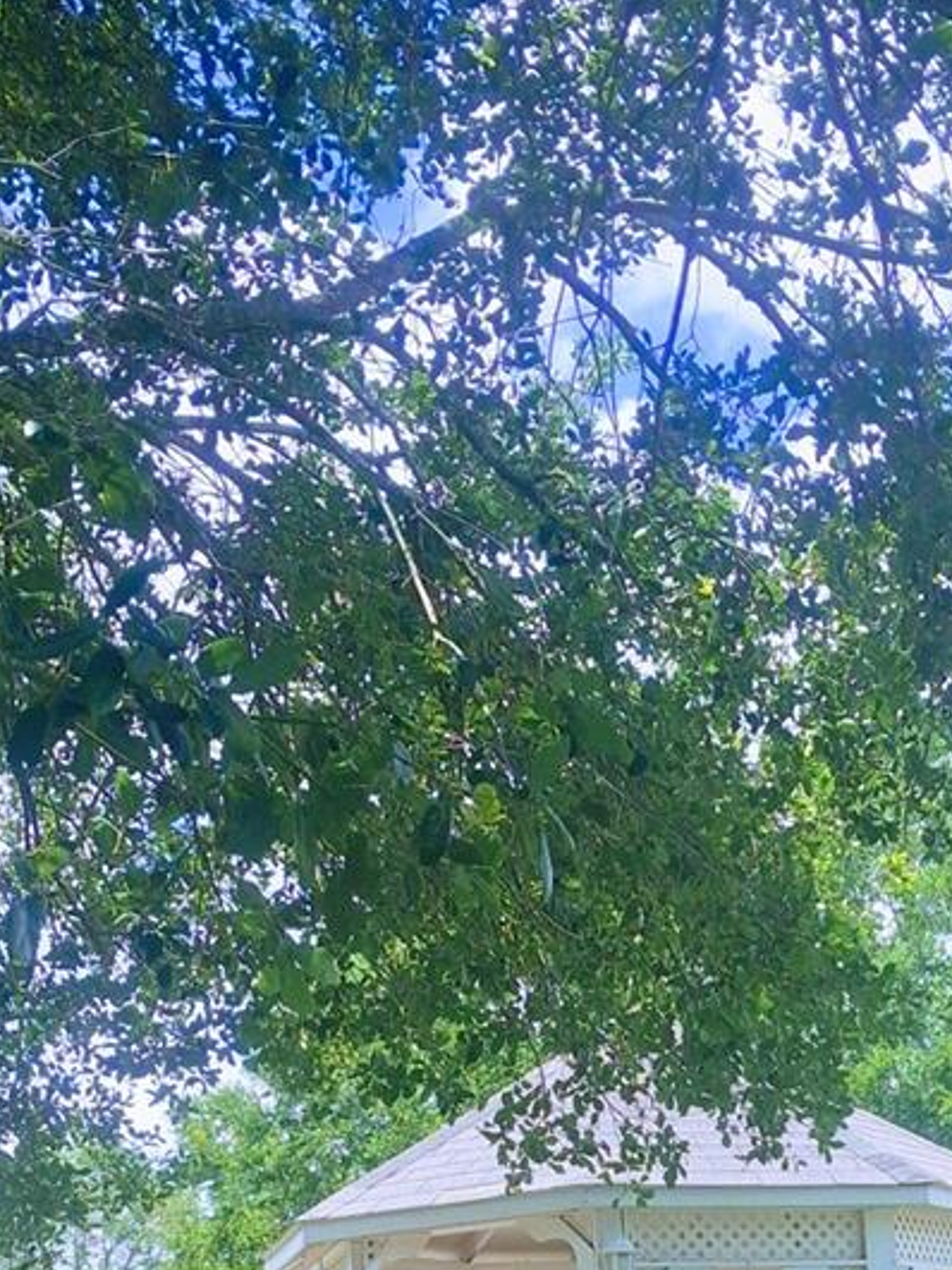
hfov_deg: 23.9
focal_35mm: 61
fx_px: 2238
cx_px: 670
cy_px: 1162
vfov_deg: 30.2
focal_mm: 4
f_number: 1.8
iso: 25
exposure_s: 1/509
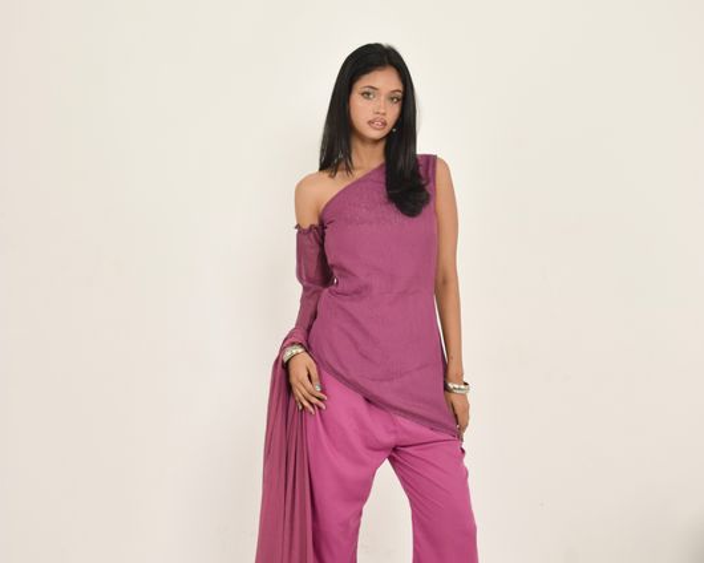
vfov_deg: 22.5
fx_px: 1417
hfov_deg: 27.9
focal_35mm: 68
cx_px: 351
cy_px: 297
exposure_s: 1/200
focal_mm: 32
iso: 400
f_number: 5.6
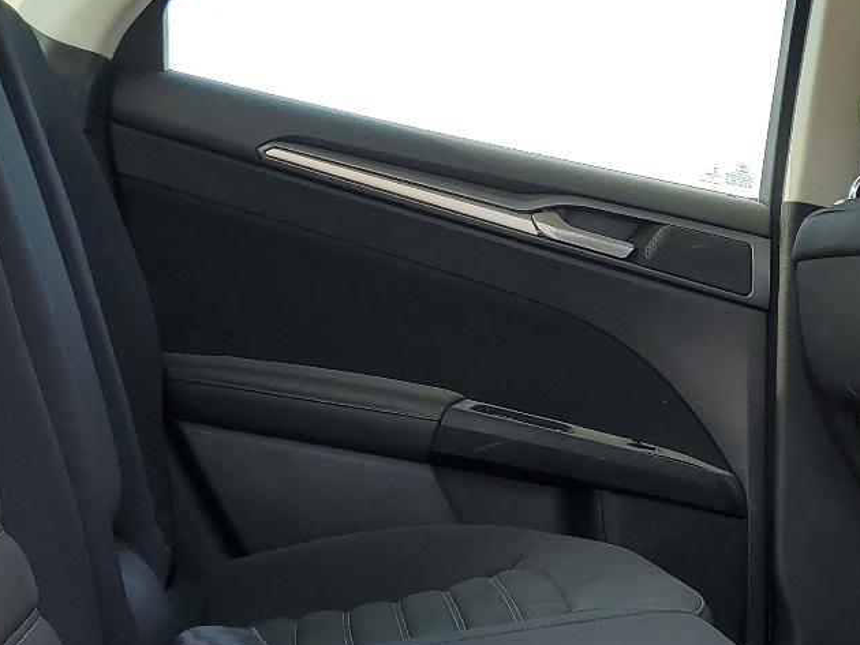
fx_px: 1640
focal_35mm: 66
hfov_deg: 29.4
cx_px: 463
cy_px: 368
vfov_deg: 22.3
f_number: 1.5
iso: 50
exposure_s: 1/286
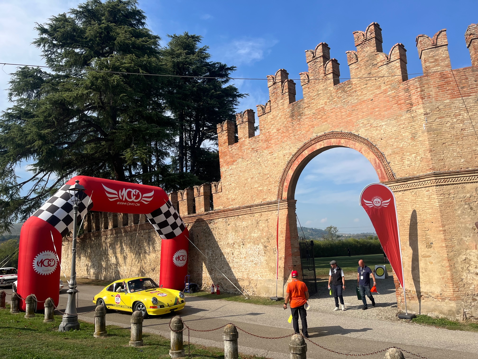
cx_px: 239
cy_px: 180
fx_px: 359
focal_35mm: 26
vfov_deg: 53.1
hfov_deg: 67.3
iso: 50
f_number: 1.6
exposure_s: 1/3623
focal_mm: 5.1
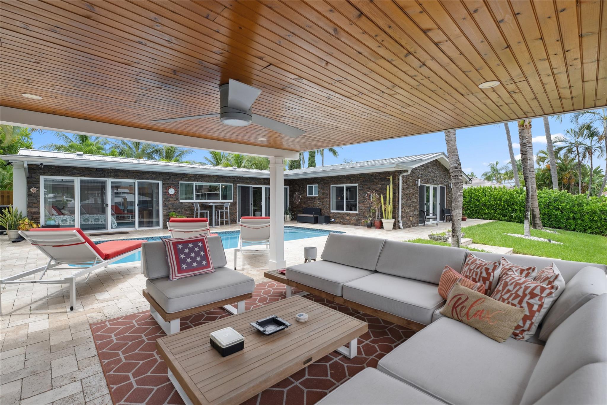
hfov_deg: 100.4
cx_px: 304
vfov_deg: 77.3
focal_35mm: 15
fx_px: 253
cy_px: 202
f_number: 7.1
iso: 250
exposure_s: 1/640
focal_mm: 15
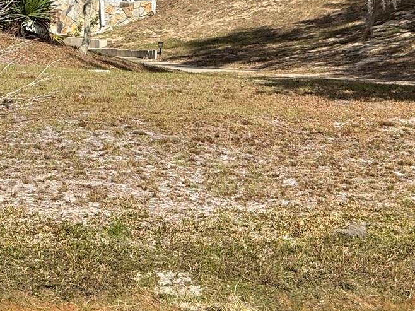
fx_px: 3499
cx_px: -4
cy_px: 77
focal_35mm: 292
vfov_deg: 5.1
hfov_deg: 6.8
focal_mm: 15.66
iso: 50
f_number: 2.8
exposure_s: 1/1342
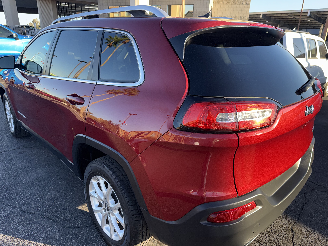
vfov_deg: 56.8
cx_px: 164
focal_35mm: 24
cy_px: 123
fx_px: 227
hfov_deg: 71.6
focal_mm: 6.76
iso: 64
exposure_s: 1/580
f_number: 1.78
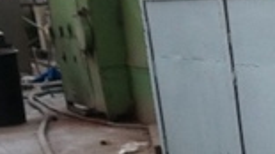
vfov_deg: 10.0
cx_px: 502
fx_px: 853
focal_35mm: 117
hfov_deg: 15.6
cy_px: 228
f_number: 3.5
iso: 1600
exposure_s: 1/160
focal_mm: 16
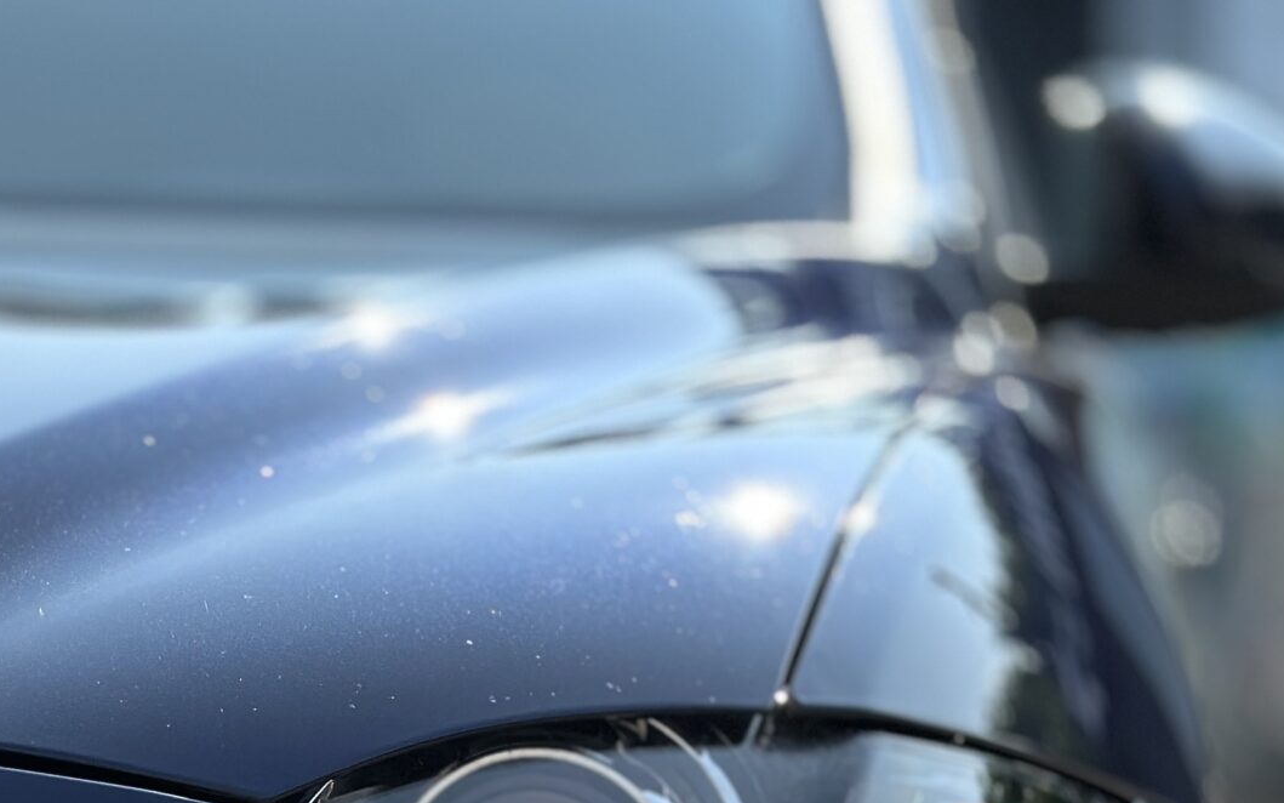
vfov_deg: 10.3
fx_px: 4304
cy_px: 1163
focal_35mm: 123
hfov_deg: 16.8
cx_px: 245
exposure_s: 1/3597
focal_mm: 6.86
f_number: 1.78
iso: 100
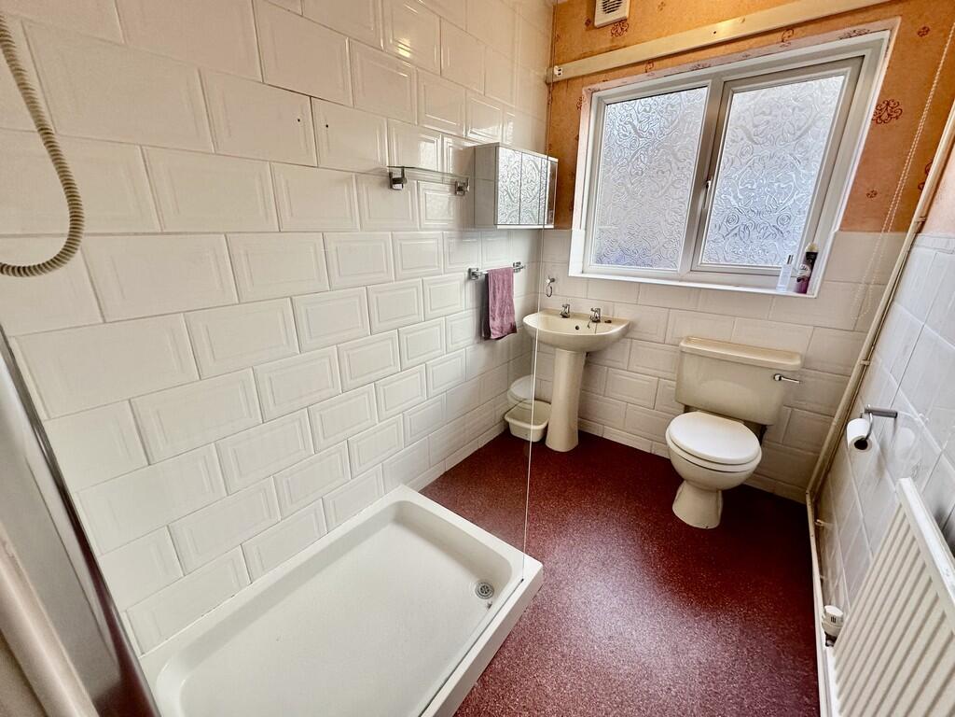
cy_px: 358
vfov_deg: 85.7
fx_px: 386
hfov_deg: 102.1
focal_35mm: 14
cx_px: 478
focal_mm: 2.22
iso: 125
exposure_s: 1/100
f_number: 2.2
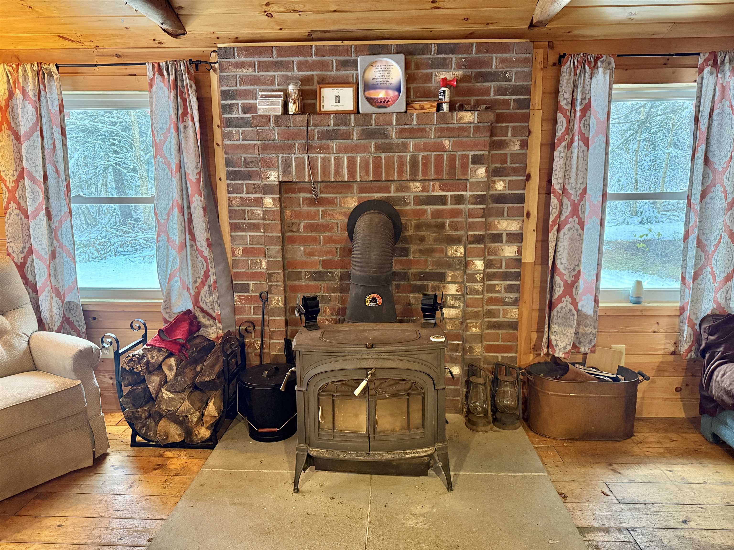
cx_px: 367
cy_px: 275
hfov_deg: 71.6
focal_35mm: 24
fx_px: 509
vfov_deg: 56.8
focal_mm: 6.76
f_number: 1.78
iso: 640
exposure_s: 1/60
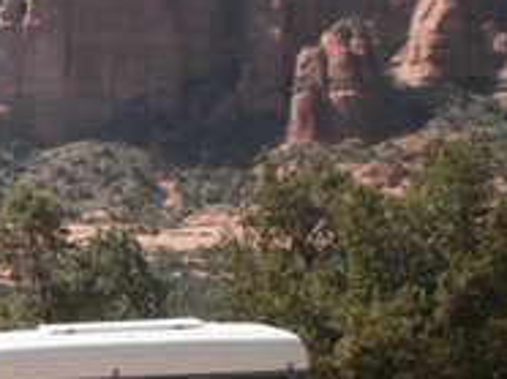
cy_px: 282
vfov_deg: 15.1
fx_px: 1419
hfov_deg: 19.4
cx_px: -46
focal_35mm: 97
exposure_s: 1/800
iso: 100
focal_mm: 6.3
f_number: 3.1
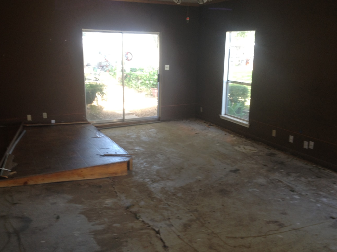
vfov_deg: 39.7
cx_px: 166
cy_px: 124
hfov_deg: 51.4
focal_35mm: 36
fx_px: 350
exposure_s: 1/30
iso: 64
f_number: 2.4
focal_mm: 4.28
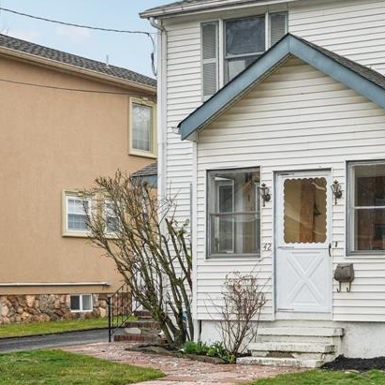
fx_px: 906
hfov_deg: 22.6
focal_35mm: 72
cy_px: 108
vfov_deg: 23.8
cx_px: 429
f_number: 9
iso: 100
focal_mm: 34
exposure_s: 1/60
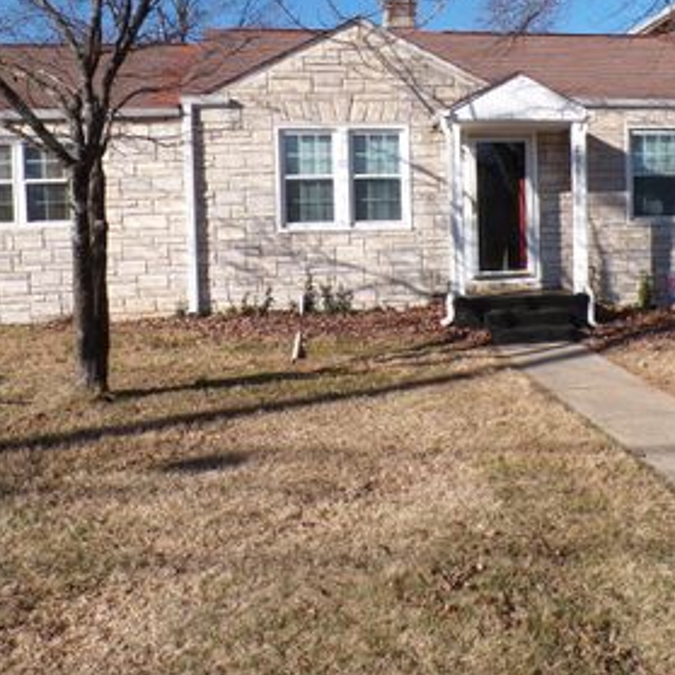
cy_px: 246
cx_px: 438
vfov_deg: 43.5
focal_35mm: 38
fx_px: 838
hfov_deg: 43.4
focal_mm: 4.3
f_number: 4.4
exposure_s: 1/550
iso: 100
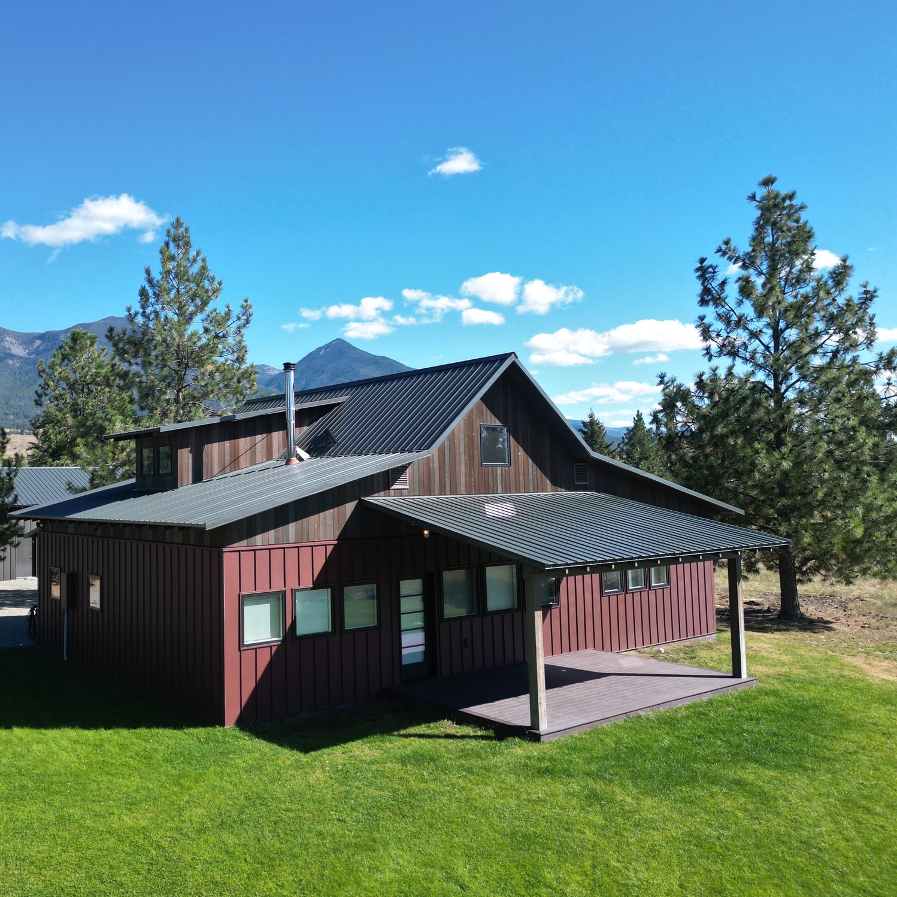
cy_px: 439
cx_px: 308
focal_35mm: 29
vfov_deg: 55.6
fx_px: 850
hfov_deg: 54.6
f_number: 1.7
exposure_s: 1/1500
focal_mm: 6.72
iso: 100
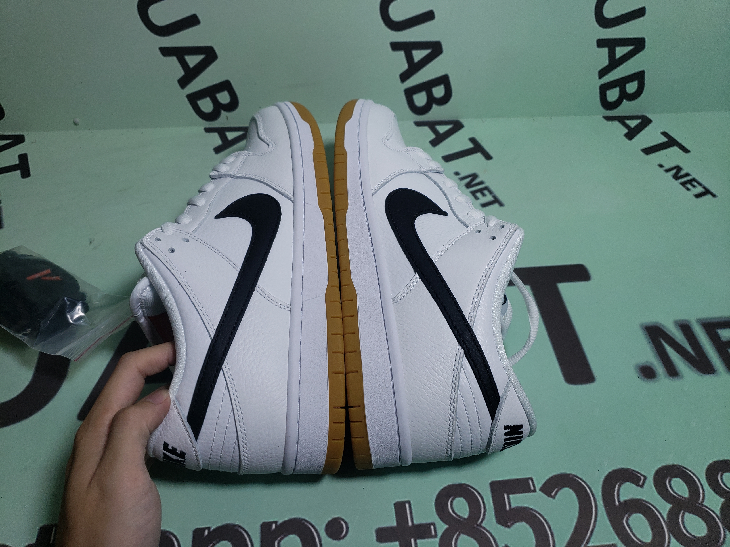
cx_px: 365
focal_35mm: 26
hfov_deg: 67.3
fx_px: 548
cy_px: 274
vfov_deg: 53.1
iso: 50
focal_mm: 4.3
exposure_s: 1/758
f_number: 1.5
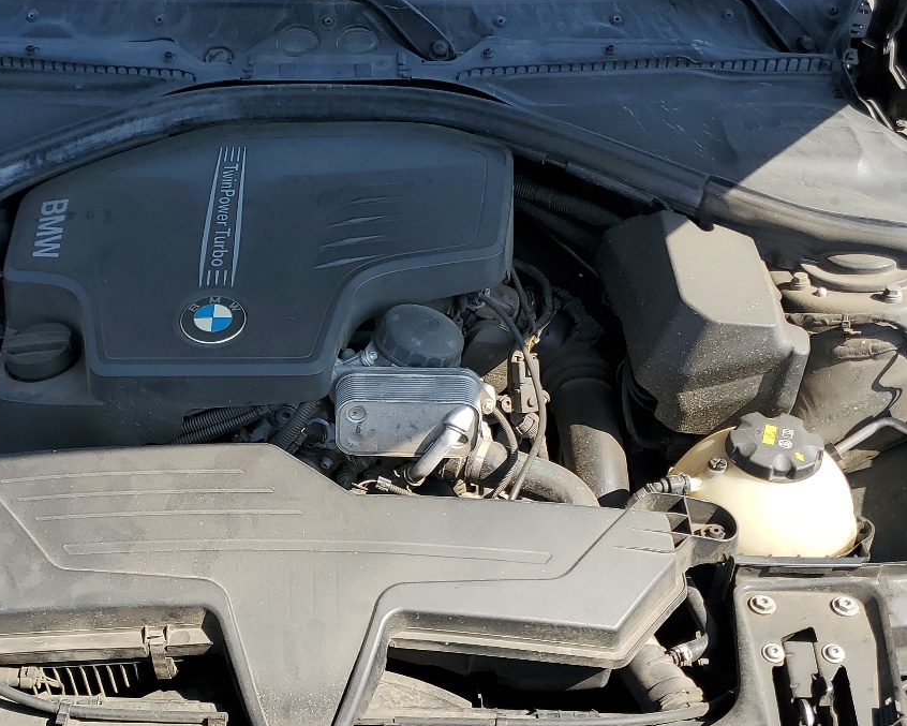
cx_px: 257
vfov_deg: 31.3
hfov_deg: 38.0
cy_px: 469
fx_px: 1289
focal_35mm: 48
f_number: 1.5
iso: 50
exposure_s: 1/1250
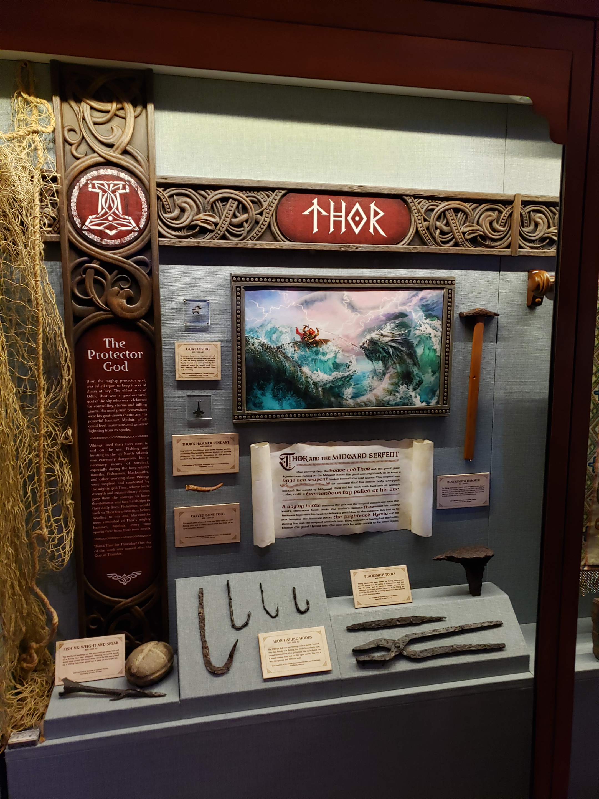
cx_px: 300
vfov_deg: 67.3
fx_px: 600
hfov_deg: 53.1
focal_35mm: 26
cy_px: 400
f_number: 1.5
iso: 250
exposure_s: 1/16
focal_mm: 4.3
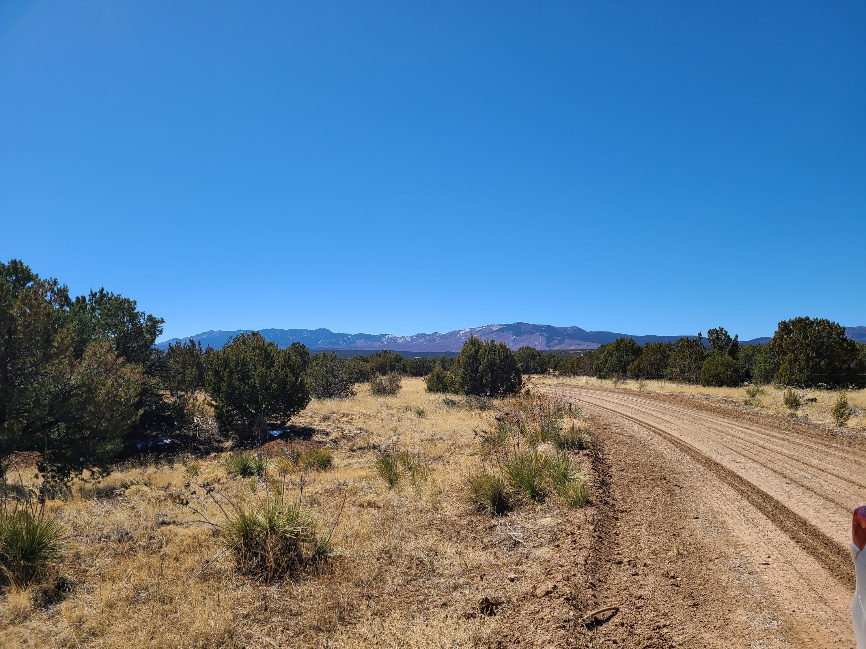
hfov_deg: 67.3
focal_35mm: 26
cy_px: 324
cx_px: 433
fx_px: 650
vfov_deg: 53.1
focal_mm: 5.4
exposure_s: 1/2882
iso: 40
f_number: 1.8
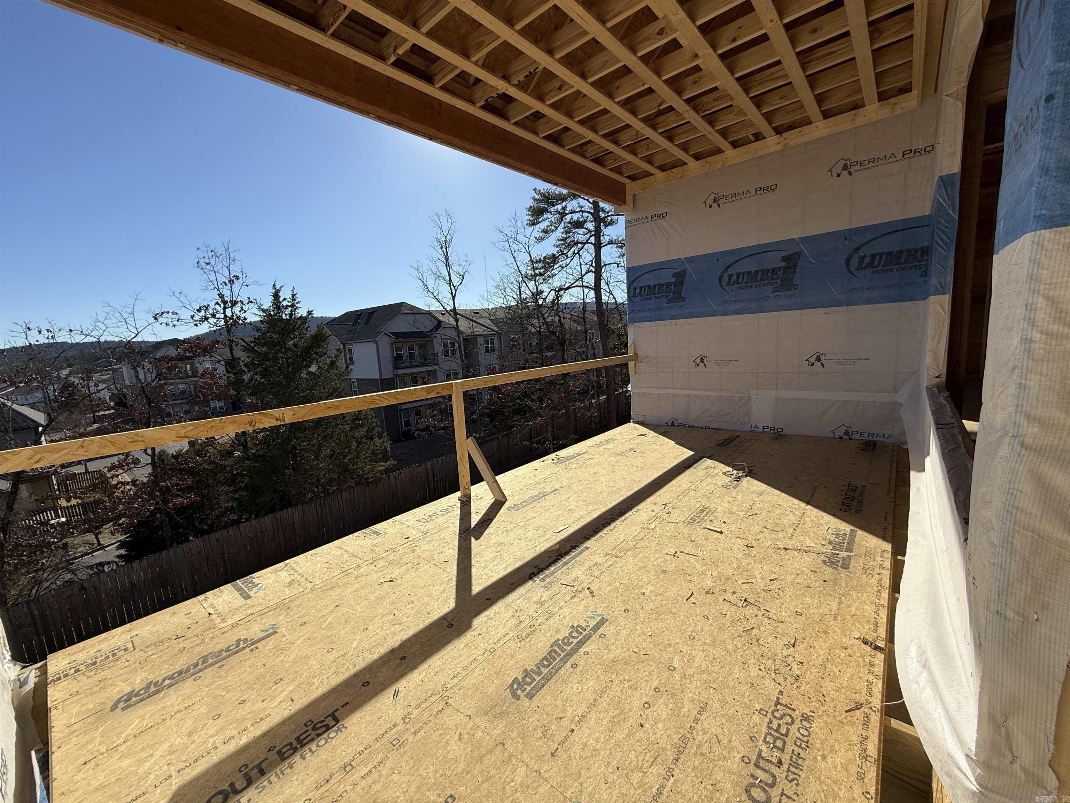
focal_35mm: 14
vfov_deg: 85.7
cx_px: 535
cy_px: 402
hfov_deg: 102.1
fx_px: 433
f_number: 2.2
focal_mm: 2.22
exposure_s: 1/2976
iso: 50
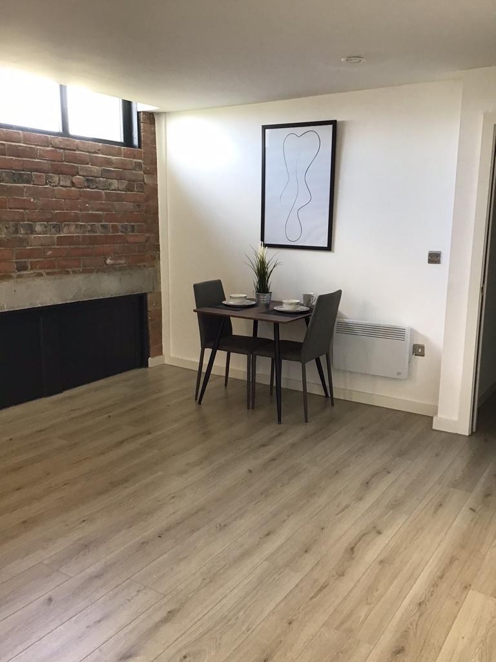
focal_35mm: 31
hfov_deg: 45.4
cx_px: 248
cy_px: 331
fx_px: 592
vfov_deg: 58.4
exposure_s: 1/33
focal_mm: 3.3
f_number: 2.4
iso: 64
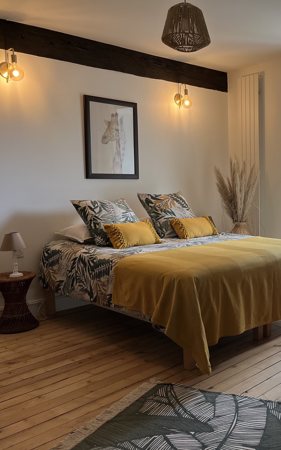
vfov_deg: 52.7
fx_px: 453
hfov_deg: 32.4
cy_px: 225
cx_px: 261
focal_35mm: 37
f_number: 1.6
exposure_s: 1/109
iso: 125
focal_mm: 5.1
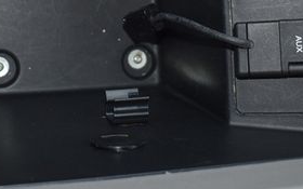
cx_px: 90
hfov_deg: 29.1
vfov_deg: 18.2
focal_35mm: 70
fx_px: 578
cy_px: 6
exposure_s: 1/80
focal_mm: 20
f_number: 3.8
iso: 320
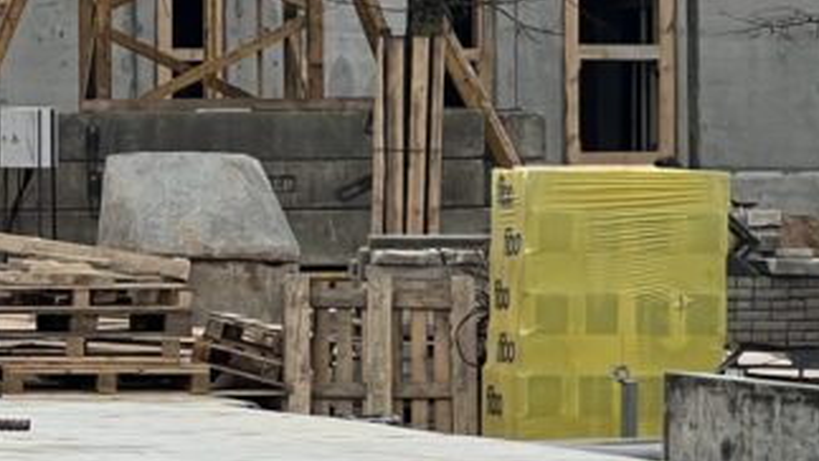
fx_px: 5779
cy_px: -225
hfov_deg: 8.1
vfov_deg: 4.5
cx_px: 322
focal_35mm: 266
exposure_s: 1/396
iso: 32
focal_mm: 9
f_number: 2.8
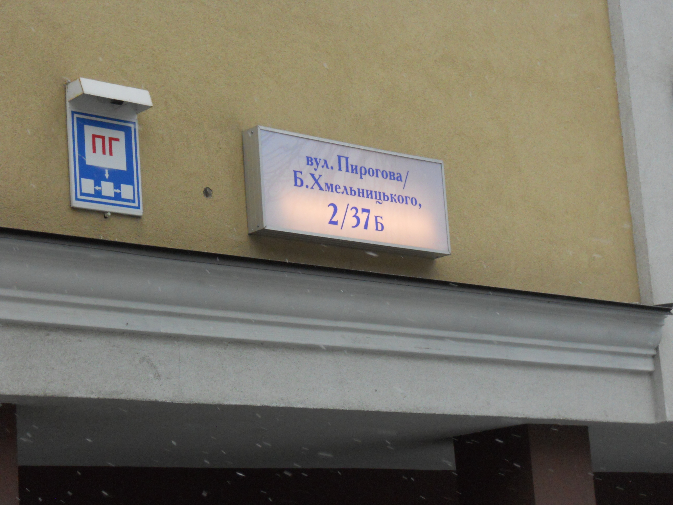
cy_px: 252
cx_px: 336
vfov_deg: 17.0
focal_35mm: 87
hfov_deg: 22.5
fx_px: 1691
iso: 400
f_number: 4.9
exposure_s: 1/250
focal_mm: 15.5
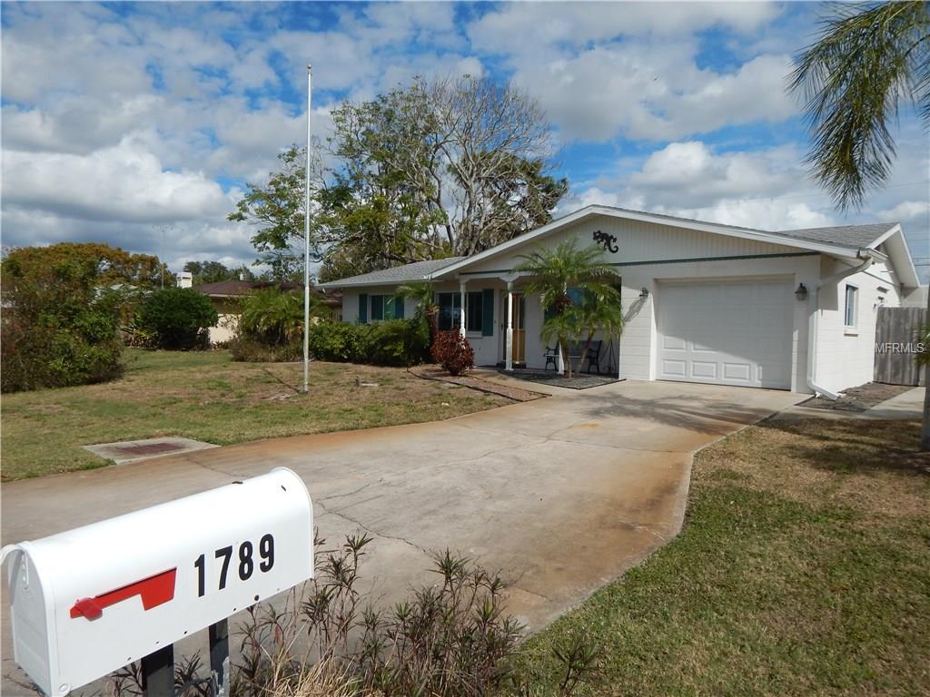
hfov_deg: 76.4
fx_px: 591
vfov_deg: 61.1
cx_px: 465
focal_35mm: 22
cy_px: 348
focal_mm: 4
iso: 125
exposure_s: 1/1000
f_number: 6
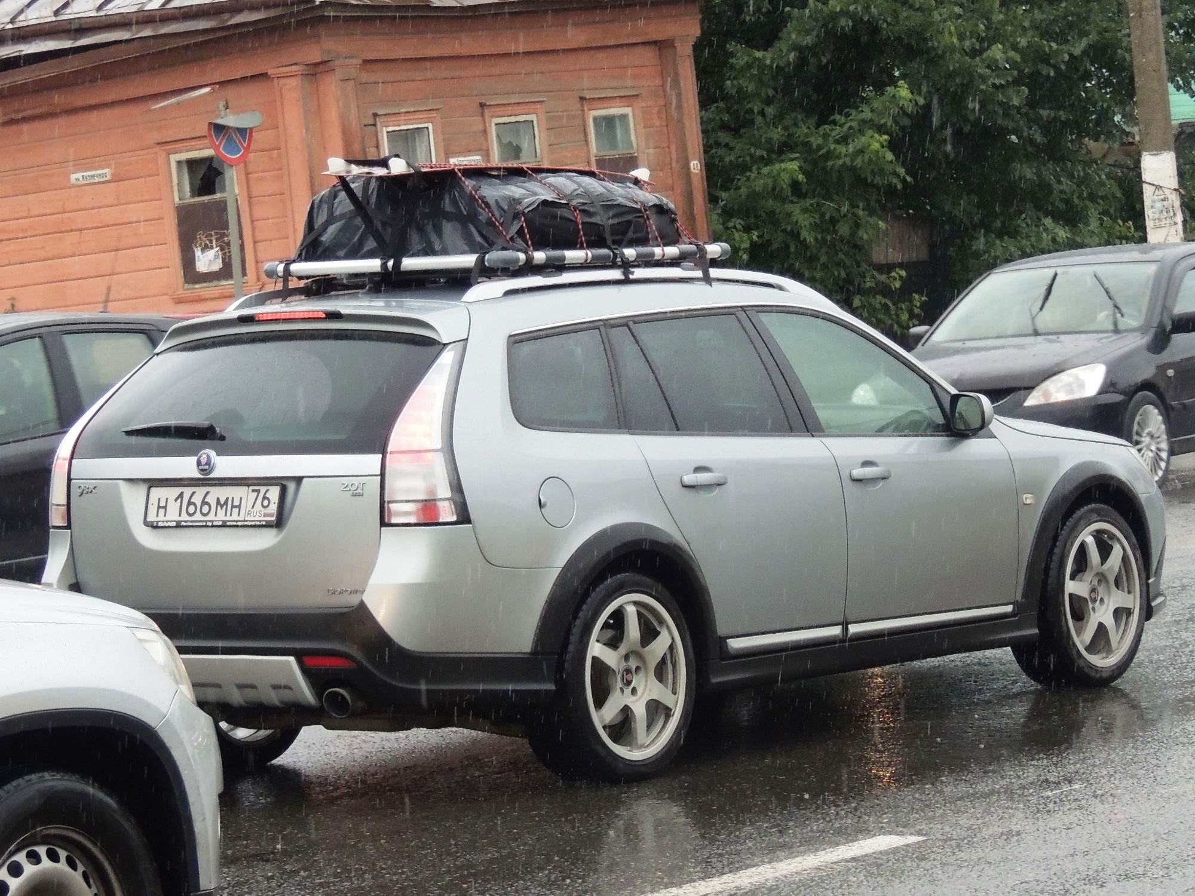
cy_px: 448
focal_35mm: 90
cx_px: 598
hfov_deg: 21.8
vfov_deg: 16.4
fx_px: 3107
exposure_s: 1/400
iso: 360
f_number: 4.1
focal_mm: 16
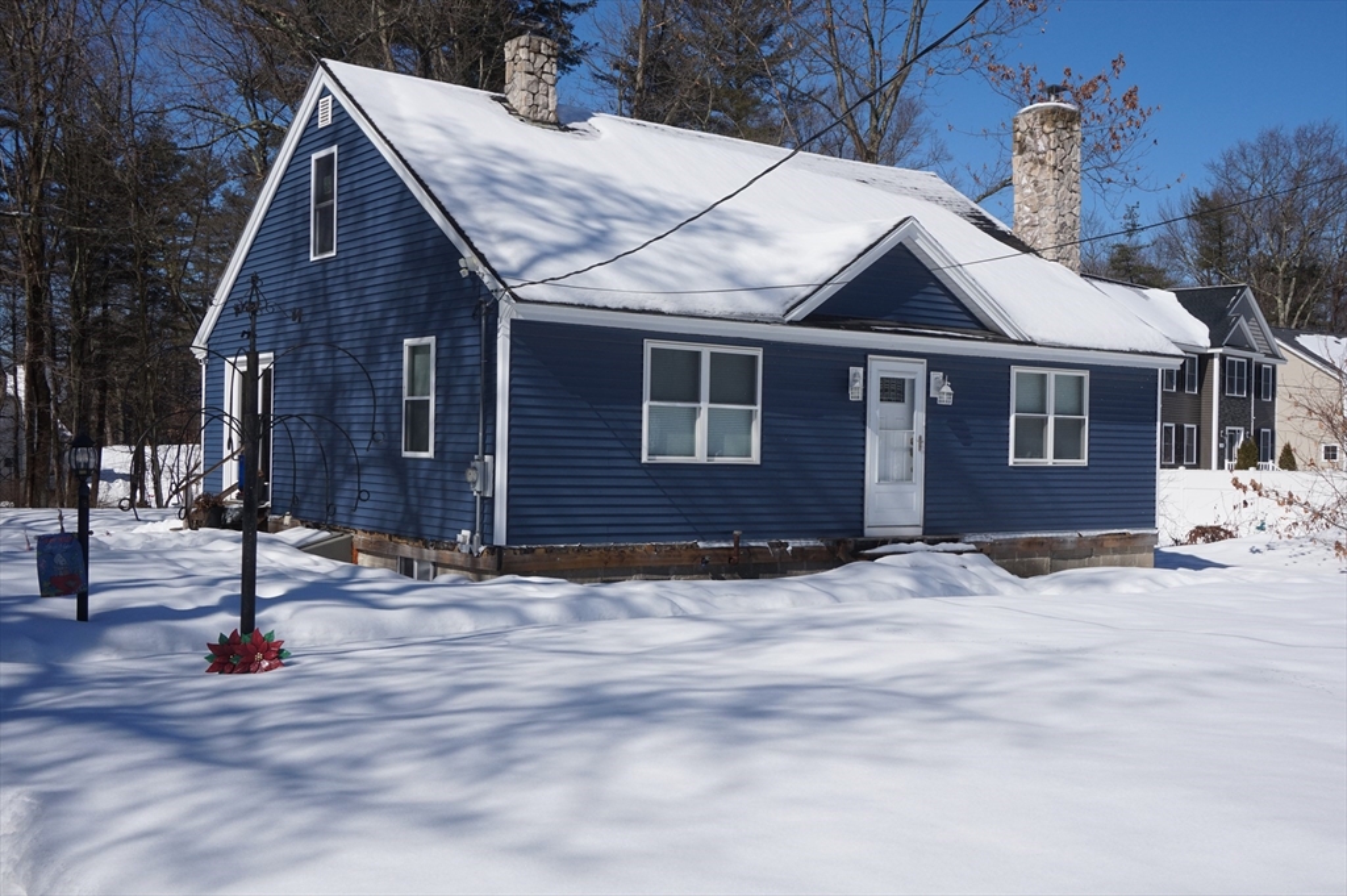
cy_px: 448
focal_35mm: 36
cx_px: 674
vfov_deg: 36.8
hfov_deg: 53.2
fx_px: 1346
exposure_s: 1/640
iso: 250
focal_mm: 24
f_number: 11
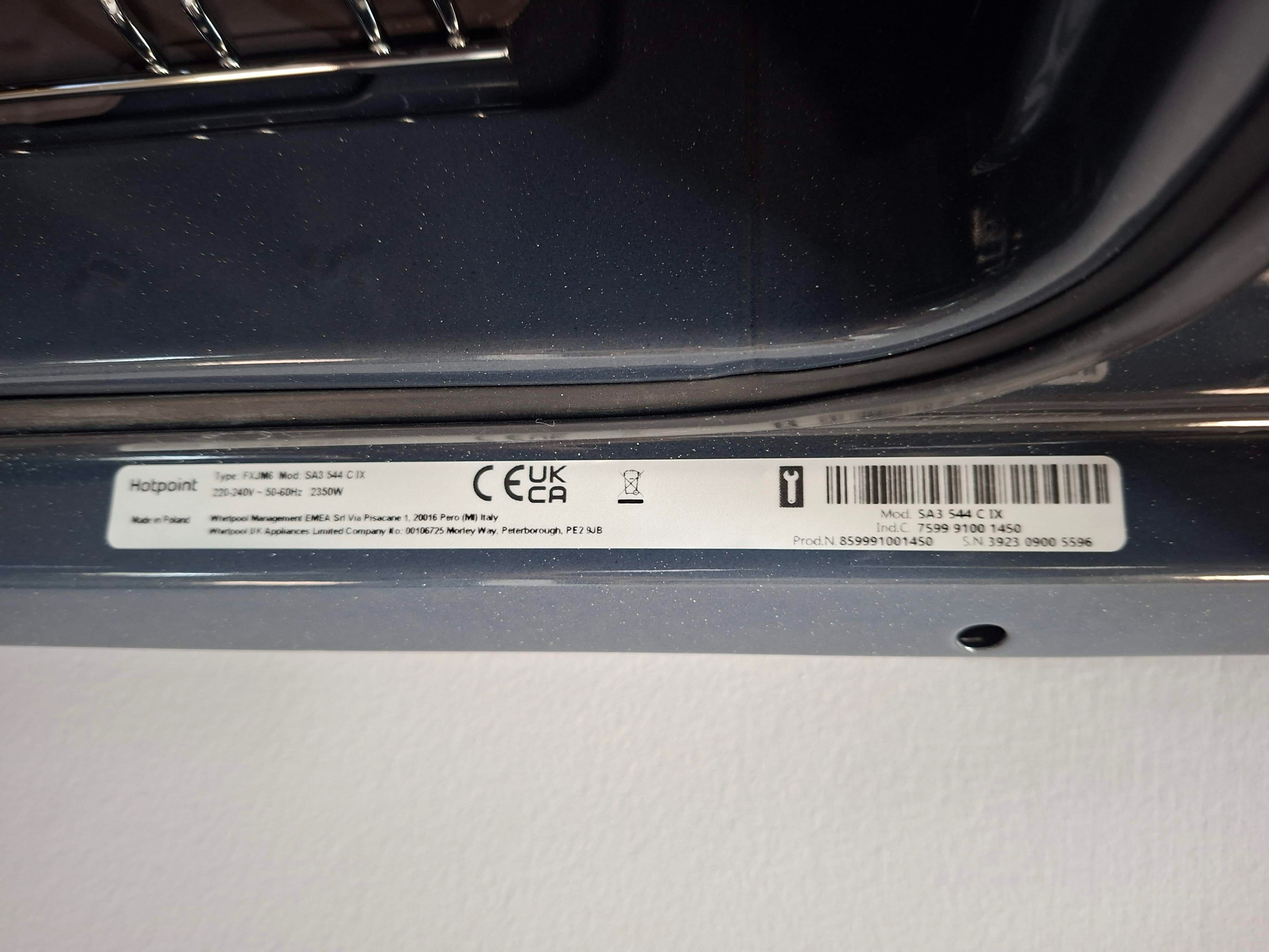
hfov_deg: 73.9
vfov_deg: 58.9
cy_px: 476
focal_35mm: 23
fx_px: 843
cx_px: 634
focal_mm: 5.54
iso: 400
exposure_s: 1/25
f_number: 1.8
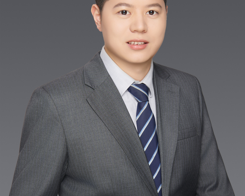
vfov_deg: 17.4
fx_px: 638
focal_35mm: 88
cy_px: 79
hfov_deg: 21.7
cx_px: 123
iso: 160
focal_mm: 62
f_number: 7.1
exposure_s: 1/125
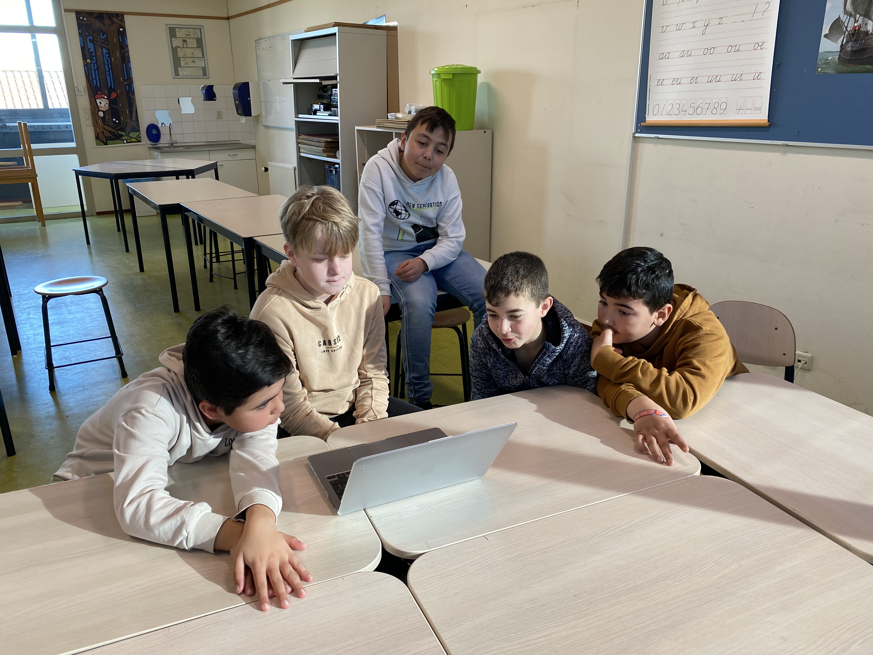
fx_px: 656
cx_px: 436
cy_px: 328
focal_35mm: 26
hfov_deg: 67.3
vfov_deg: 53.1
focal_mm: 4.25
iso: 100
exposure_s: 1/100
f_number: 1.8
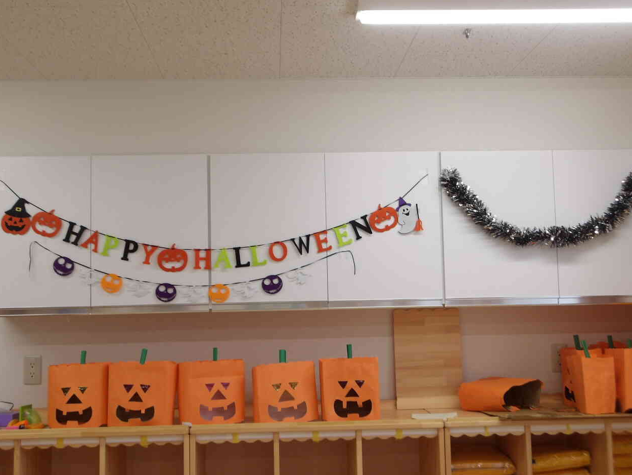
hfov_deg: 43.8
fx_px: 785
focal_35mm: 43
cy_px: 237
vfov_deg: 33.6
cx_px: 313
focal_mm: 7.6
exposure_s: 1/46
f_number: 3.7
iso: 100
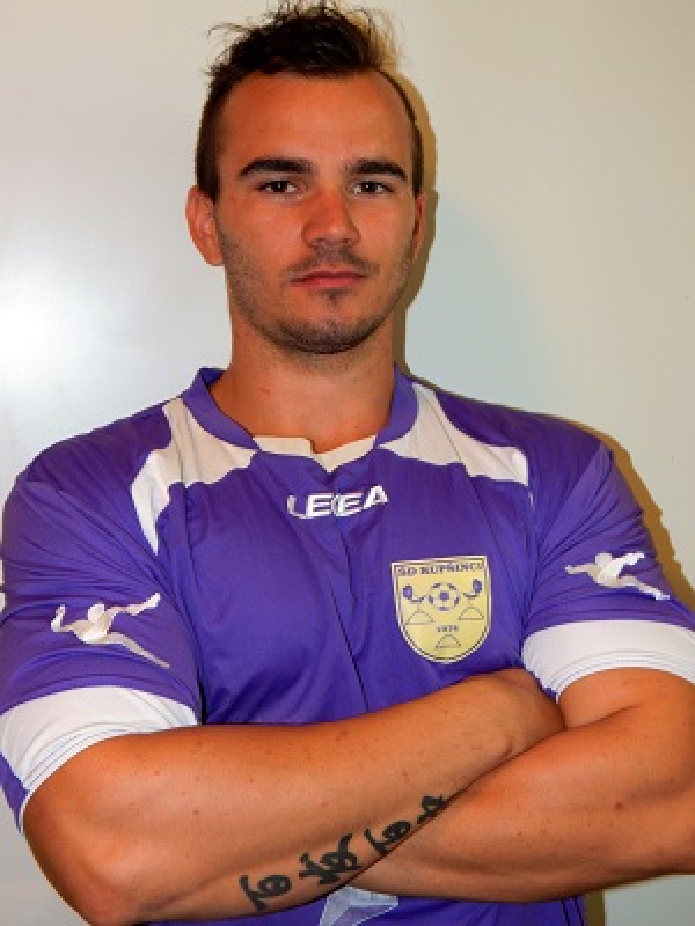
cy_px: 463
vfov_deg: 43.9
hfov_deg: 33.6
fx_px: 1151
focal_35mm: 43
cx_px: 348
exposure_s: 1/30
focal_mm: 7.7
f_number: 3.6
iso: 200
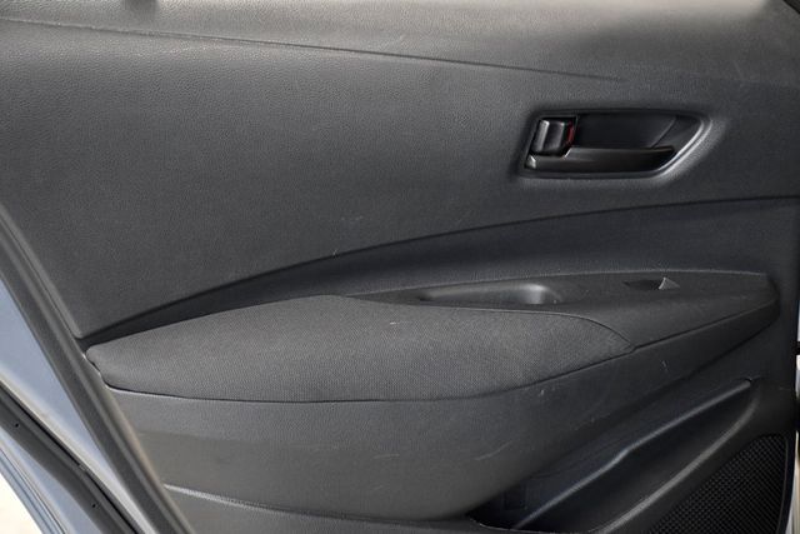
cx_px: 400
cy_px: 267
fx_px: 1734
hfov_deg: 26.0
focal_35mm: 78
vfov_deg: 17.5
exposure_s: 1/125
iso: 2500
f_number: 4.8
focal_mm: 52
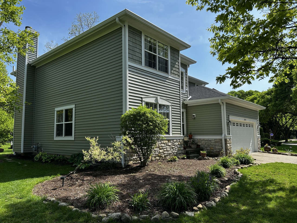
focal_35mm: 26
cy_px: 112
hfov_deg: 67.3
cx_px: 148
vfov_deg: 53.1
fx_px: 223
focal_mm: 5.7
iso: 50
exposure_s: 1/1838
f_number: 1.5
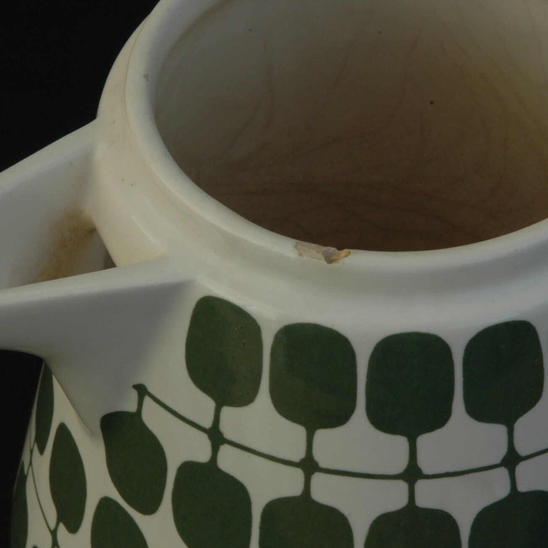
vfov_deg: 11.4
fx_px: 2740
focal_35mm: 153
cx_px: 323
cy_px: 258
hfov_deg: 11.4
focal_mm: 70
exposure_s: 1/80
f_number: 22
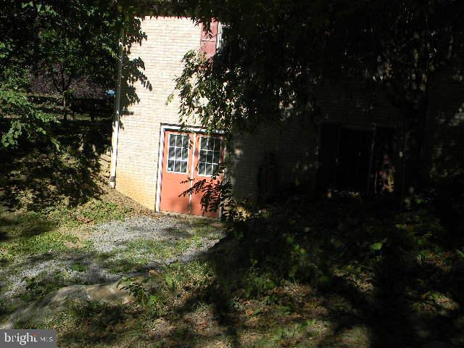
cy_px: 174
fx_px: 483
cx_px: 232
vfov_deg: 39.7
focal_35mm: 36
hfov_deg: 51.4
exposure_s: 1/659
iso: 80
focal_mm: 6.4
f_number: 3.7
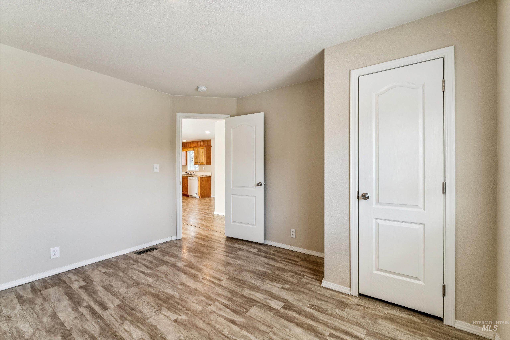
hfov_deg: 98.5
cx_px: 255
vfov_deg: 75.5
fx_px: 220
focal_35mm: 16
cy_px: 170
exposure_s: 1/13
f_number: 13
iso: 400
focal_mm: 15.5
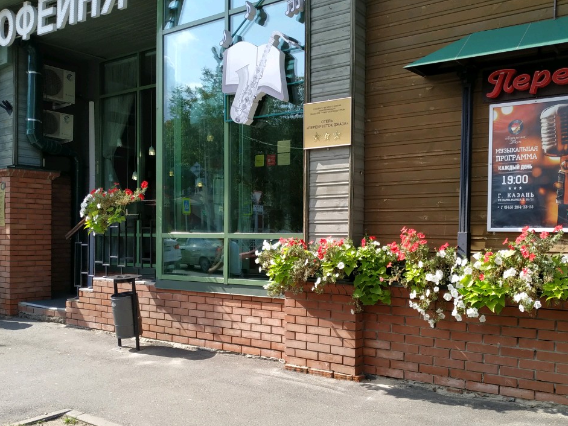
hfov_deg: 53.9
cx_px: 303
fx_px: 558
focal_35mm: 34
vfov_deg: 41.7
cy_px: 241
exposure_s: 1/769
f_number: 1.9
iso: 125
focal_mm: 3.94
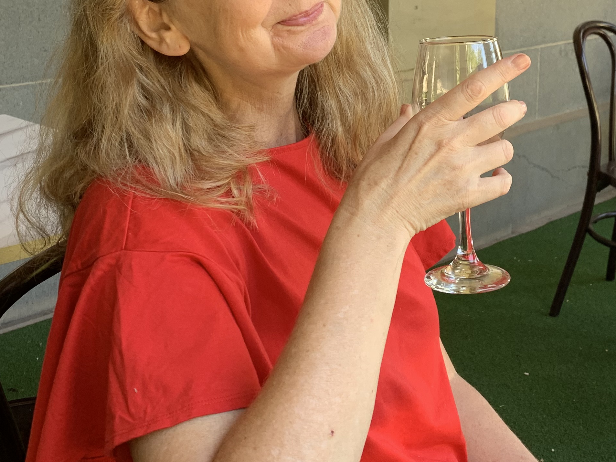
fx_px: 979
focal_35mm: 55
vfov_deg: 26.2
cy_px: 106
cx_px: 391
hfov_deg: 34.7
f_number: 1.8
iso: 40
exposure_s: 1/121
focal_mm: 4.25
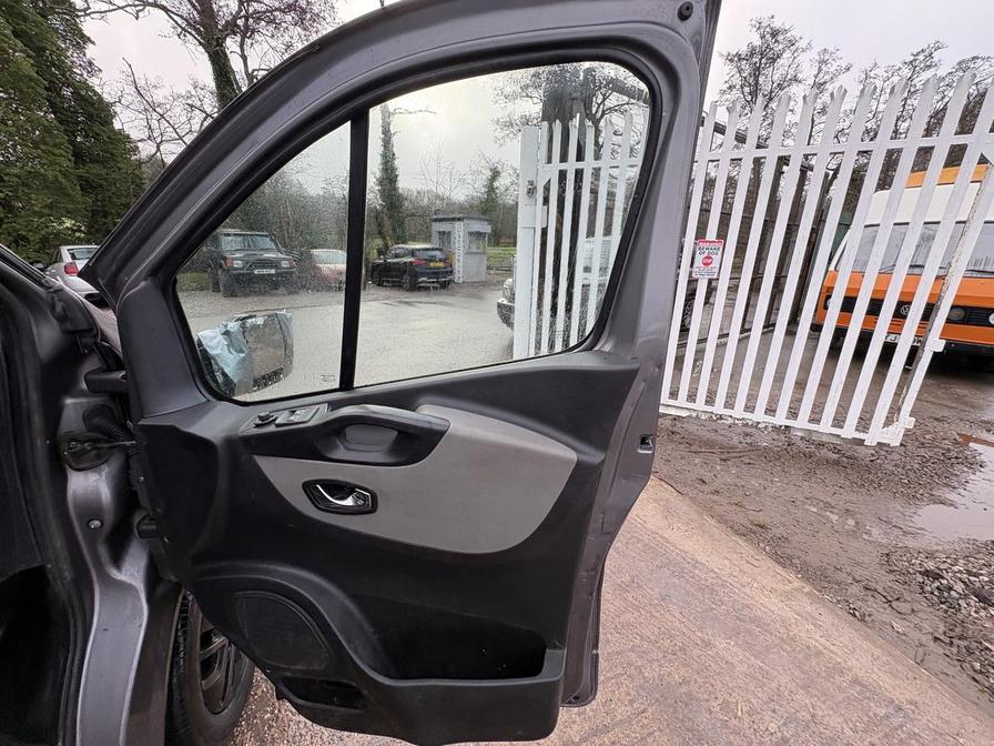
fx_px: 402
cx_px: 497
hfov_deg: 102.1
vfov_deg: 85.7
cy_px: 373
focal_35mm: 14
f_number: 2.2
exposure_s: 1/119
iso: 40
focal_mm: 2.22
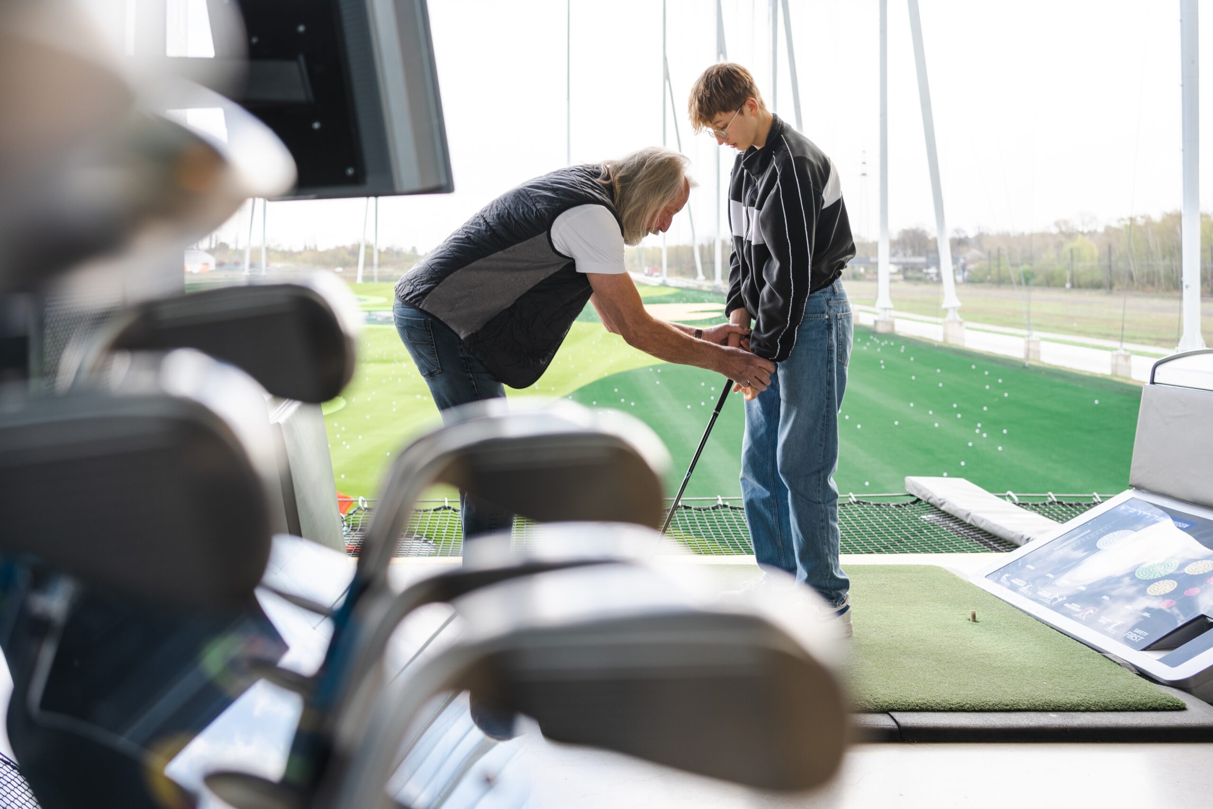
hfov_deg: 54.4
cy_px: 404
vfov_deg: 37.9
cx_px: 606
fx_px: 1179
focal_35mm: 35
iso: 100
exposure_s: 1/125
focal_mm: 35
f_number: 3.5
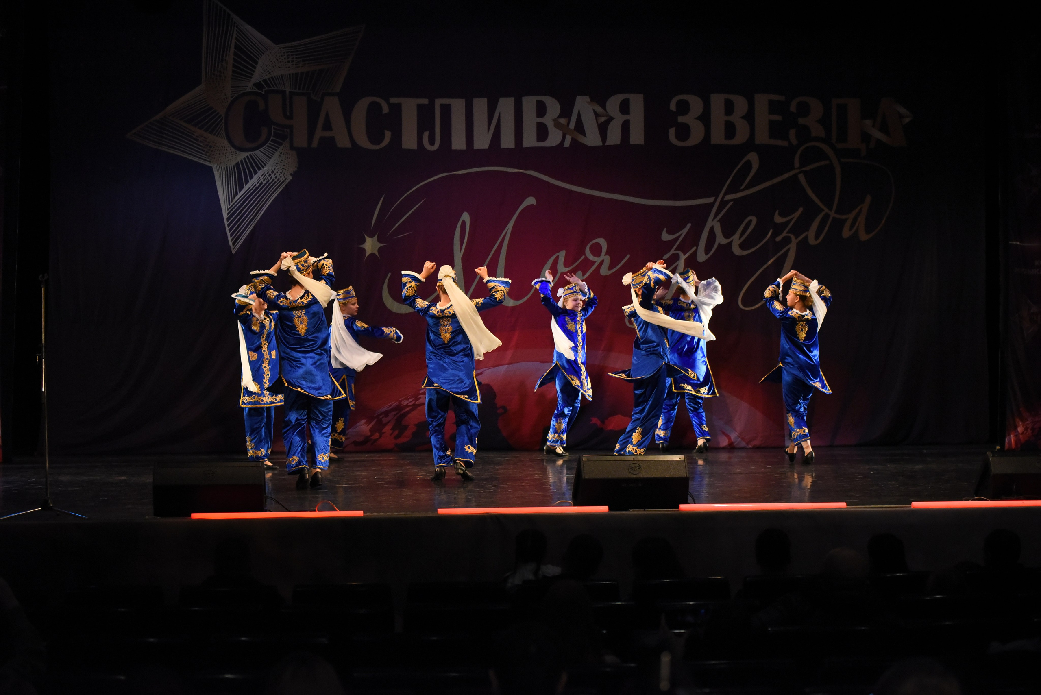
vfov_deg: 19.5
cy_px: 348
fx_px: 2025
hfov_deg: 28.8
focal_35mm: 70
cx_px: 520
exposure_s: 1/800
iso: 5000
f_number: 3.2
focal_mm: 70
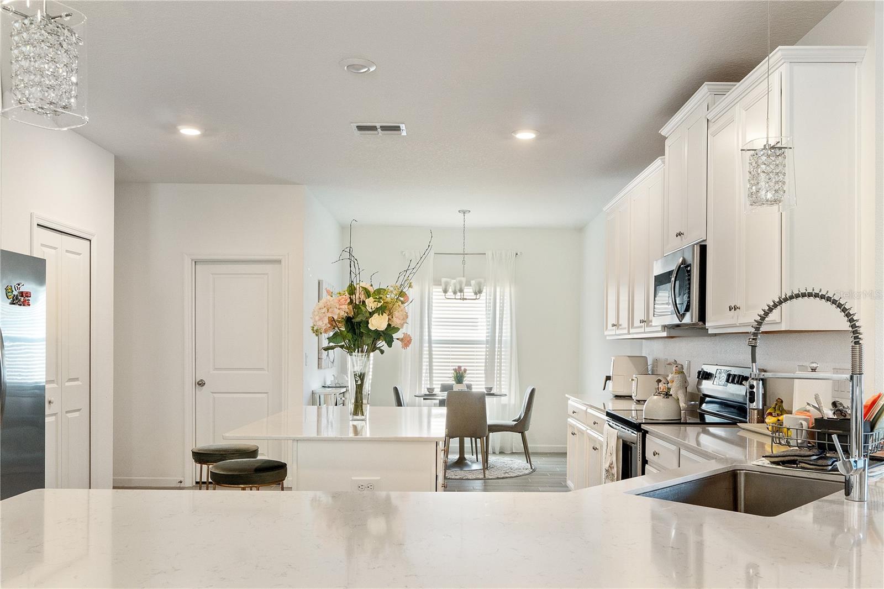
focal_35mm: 28
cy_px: 294
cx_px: 442
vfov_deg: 45.7
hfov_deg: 64.6
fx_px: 700
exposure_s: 1/5
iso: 200
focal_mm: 19
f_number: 9
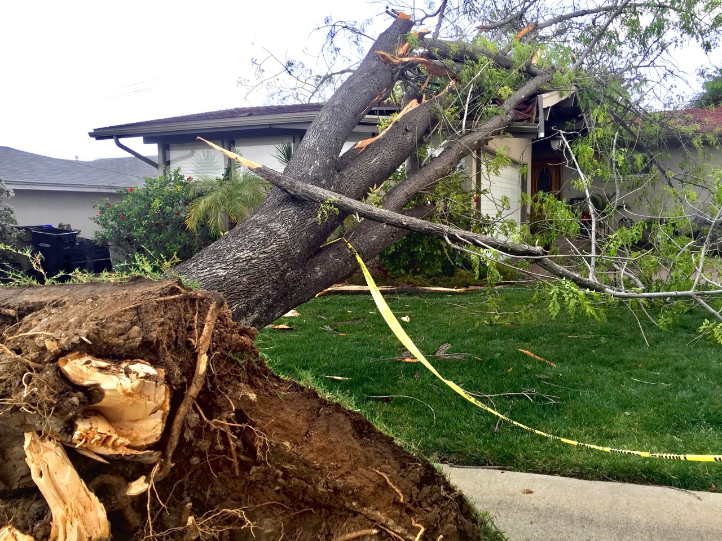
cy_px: 270
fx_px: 605
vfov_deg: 48.2
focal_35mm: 29
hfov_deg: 61.7
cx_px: 361
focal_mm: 4.15
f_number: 2.2
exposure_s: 1/60
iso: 32
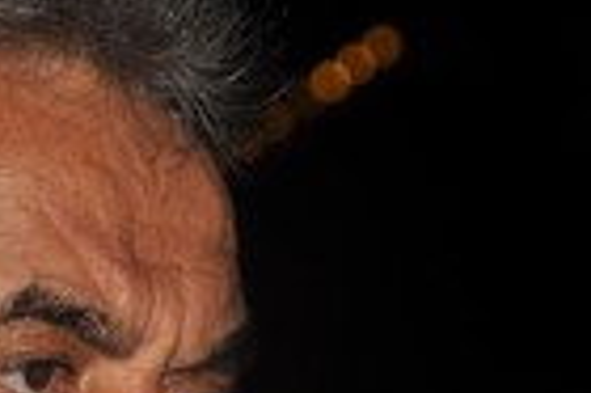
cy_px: 505
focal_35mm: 428
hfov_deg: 4.8
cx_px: -38
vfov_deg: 3.2
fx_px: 7013
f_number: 5.6
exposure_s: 1/60
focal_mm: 85
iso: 200
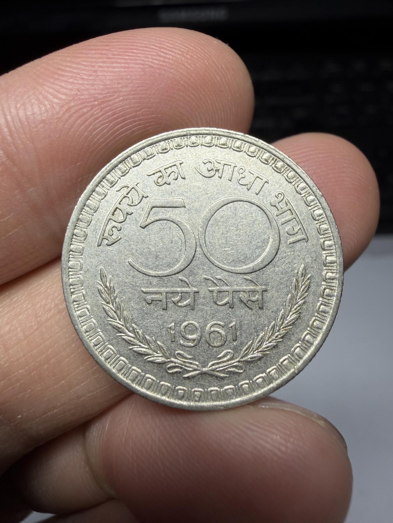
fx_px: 394
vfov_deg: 67.3
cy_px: 262
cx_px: 196
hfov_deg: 53.1
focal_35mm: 26
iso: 40
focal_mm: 2.22
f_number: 2.2
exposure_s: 1/121
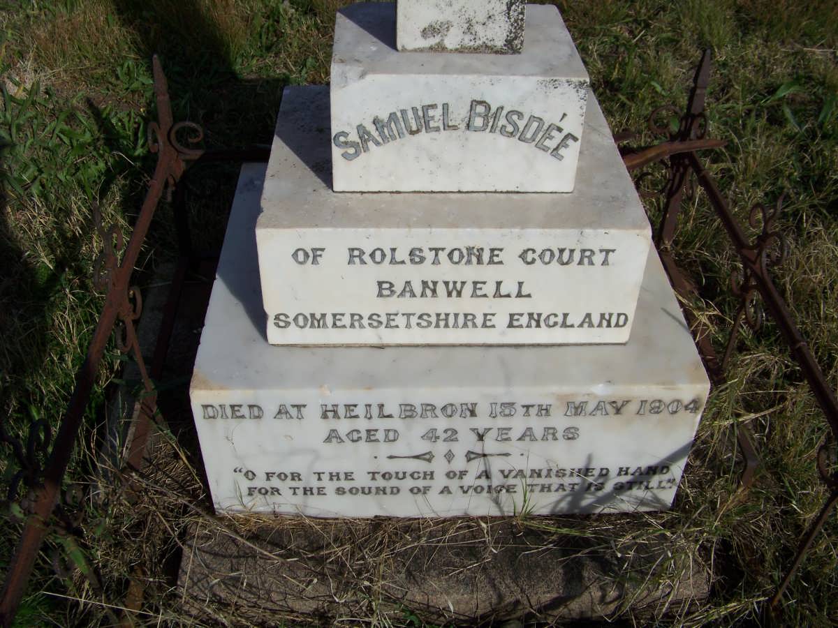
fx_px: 872
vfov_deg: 39.7
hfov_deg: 51.4
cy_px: 314
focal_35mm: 36
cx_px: 419
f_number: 4
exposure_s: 1/1250
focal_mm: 5.85
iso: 64
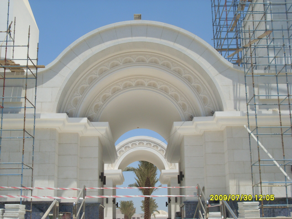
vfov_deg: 24.4
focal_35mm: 60
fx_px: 506
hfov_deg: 32.2
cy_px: 110
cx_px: 146
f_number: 9.9
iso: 80
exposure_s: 1/250
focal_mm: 9.9
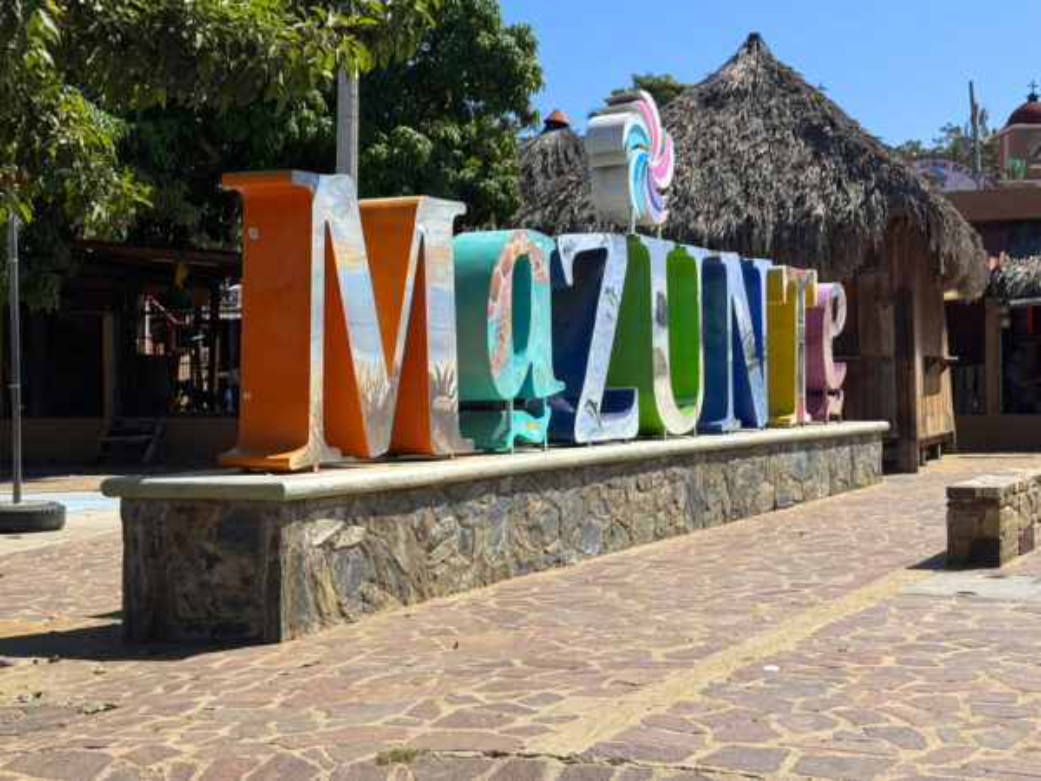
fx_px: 1443
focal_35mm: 48
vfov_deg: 30.3
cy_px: 390
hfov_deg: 39.7
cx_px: 520
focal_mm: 6.8
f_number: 1.8
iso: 64
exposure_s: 1/4049
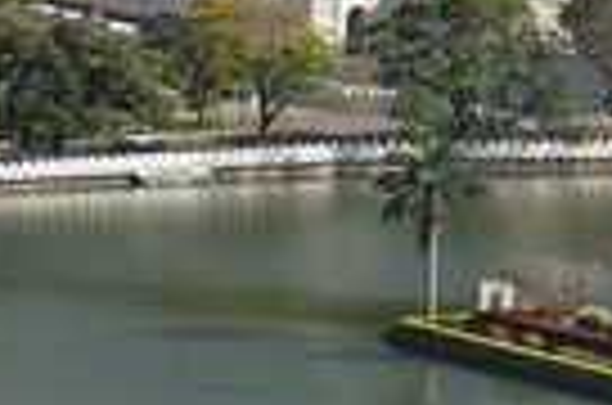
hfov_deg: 5.7
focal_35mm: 359
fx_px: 6089
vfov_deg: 3.8
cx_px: 675
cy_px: 72
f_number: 14
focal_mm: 116
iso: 200
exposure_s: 1/200
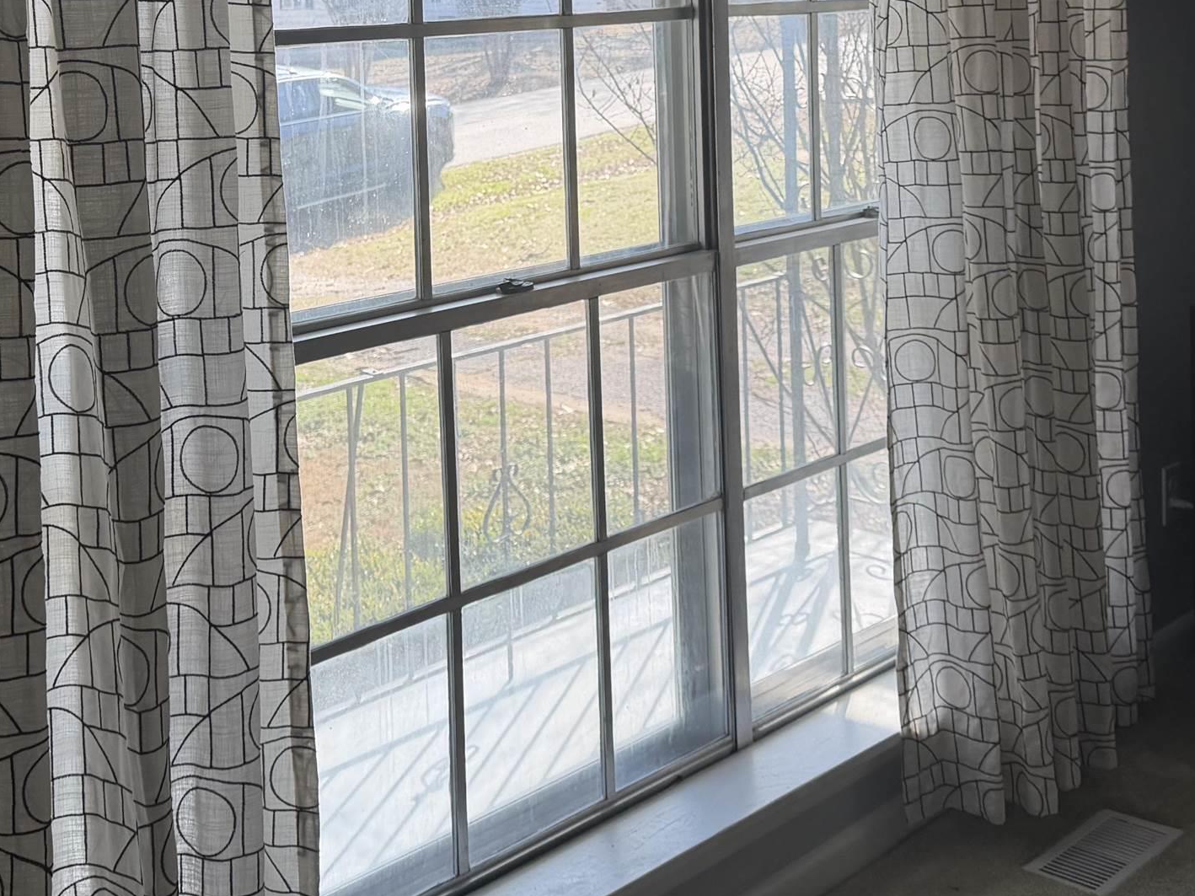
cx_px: 469
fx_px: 1795
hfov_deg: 36.7
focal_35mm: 52
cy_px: 50
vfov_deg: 26.8
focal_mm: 6.76
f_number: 1.78
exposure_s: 1/501
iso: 80
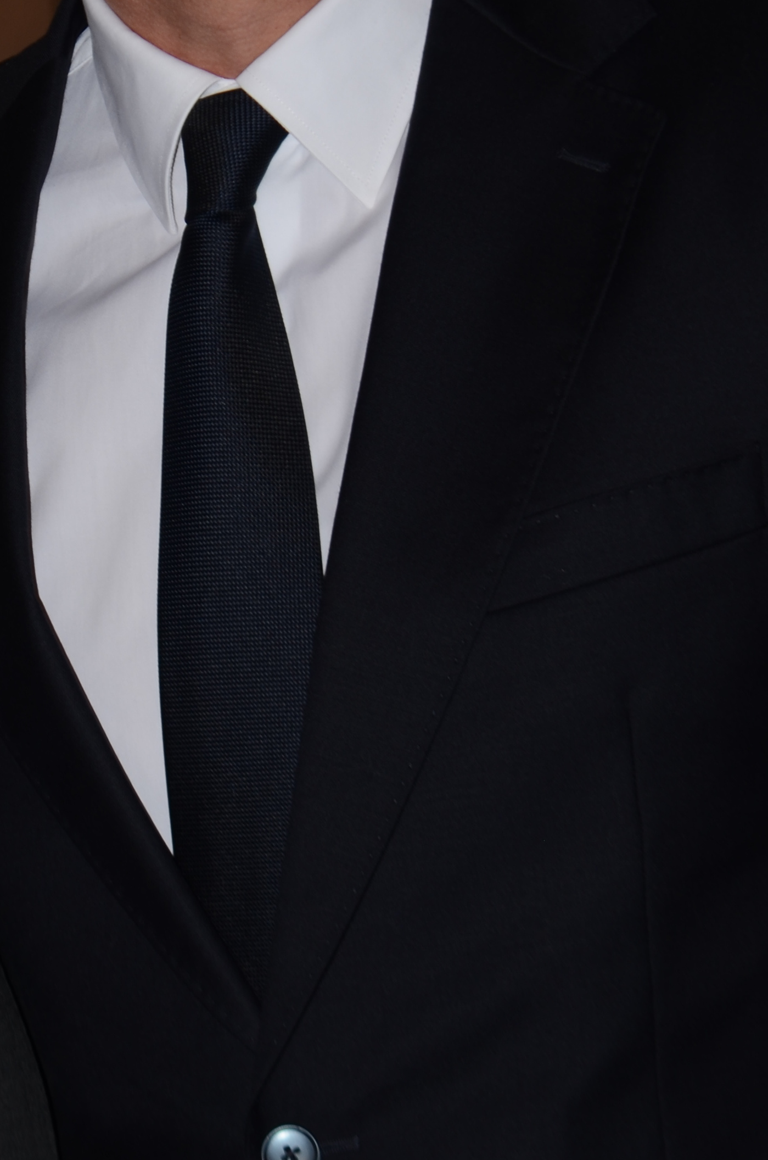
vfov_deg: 8.9
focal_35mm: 231
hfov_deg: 5.9
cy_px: 255
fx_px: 7424
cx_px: -93
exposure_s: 1/250
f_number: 4.5
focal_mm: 66
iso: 100
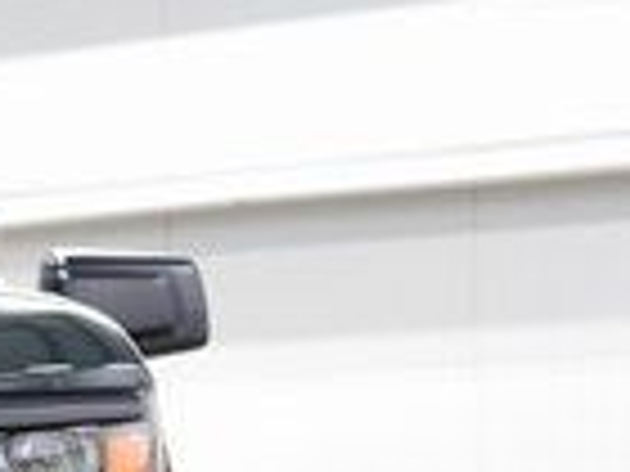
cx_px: -567
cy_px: 591
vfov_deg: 6.6
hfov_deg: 8.4
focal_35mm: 225
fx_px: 4095
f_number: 4
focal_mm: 34
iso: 1600
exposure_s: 1/60
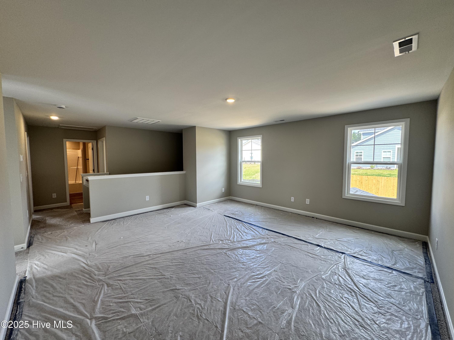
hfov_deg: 102.1
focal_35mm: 14
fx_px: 184
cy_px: 170
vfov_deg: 85.7
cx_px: 227
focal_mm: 2.22
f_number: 2.2
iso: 80
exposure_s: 1/120
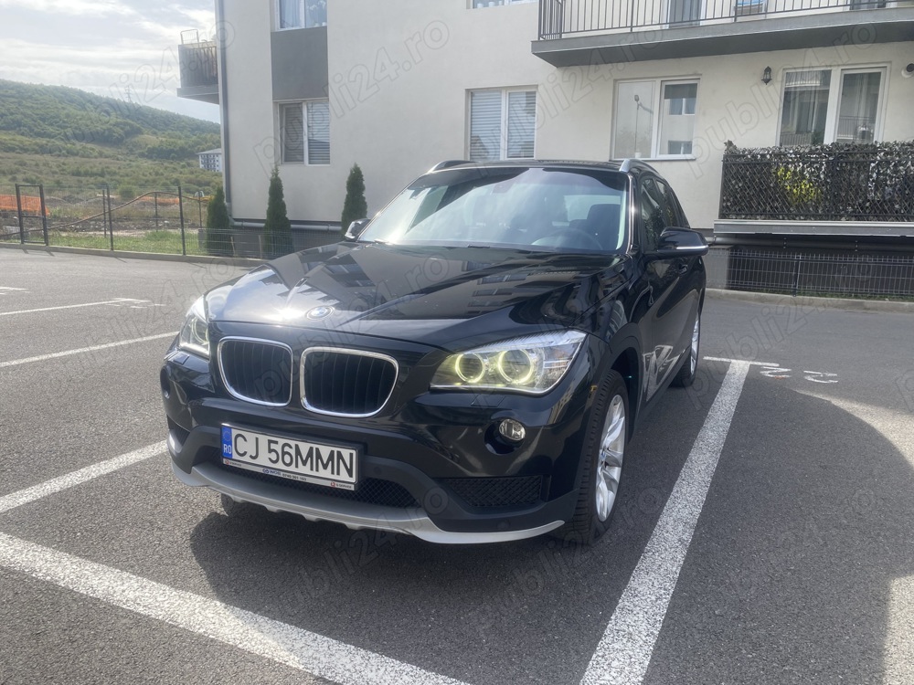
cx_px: 457
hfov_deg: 67.3
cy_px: 342
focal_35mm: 26
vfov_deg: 53.1
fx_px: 687
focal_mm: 4.25
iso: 32
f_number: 1.8
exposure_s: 1/1258
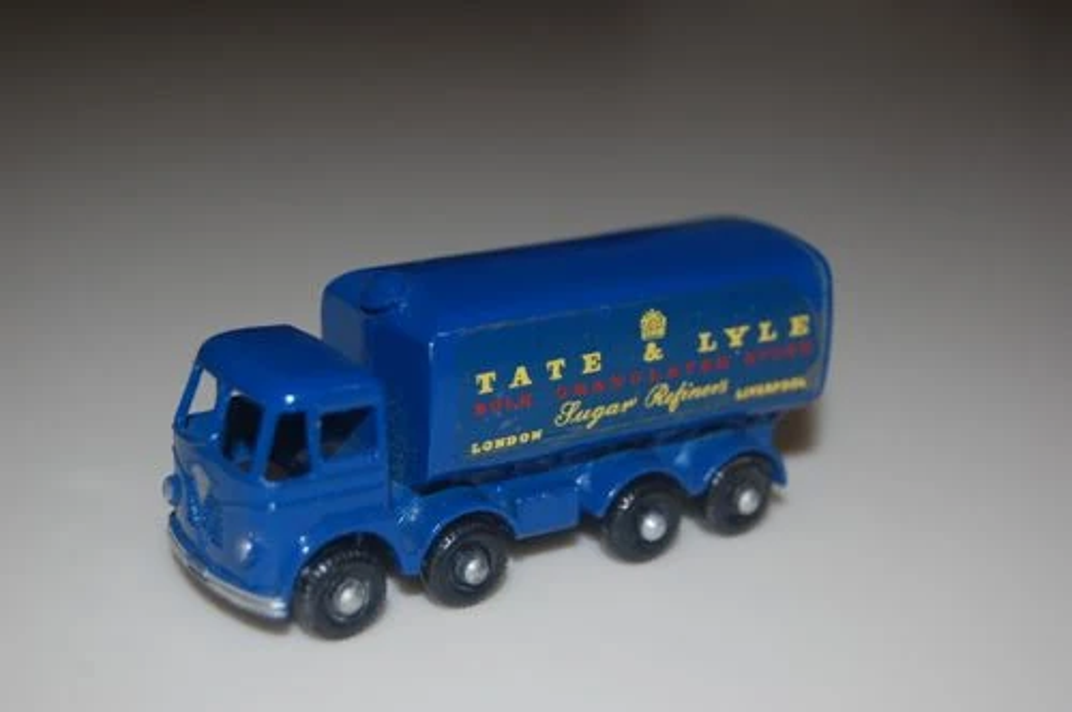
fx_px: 2052
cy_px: 356
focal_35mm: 69
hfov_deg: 29.3
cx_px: 536
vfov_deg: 19.7
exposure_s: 1/60
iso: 400
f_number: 5.3
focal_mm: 46
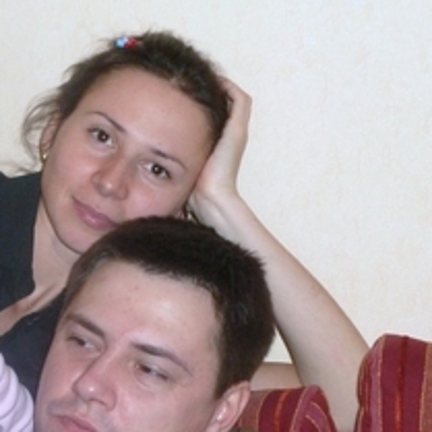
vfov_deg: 12.7
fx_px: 1934
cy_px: 322
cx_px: 21
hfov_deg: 12.6
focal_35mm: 137
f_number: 4.1
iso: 250
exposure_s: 1/40
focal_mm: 11.9
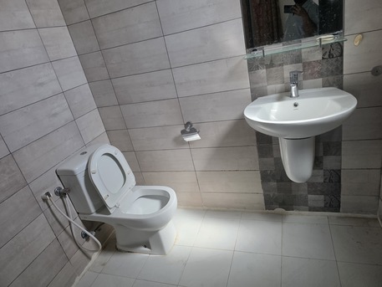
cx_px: 191
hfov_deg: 73.9
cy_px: 144
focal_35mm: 23
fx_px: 254
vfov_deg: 58.9
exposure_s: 1/180
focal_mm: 6.3
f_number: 1.7
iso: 125
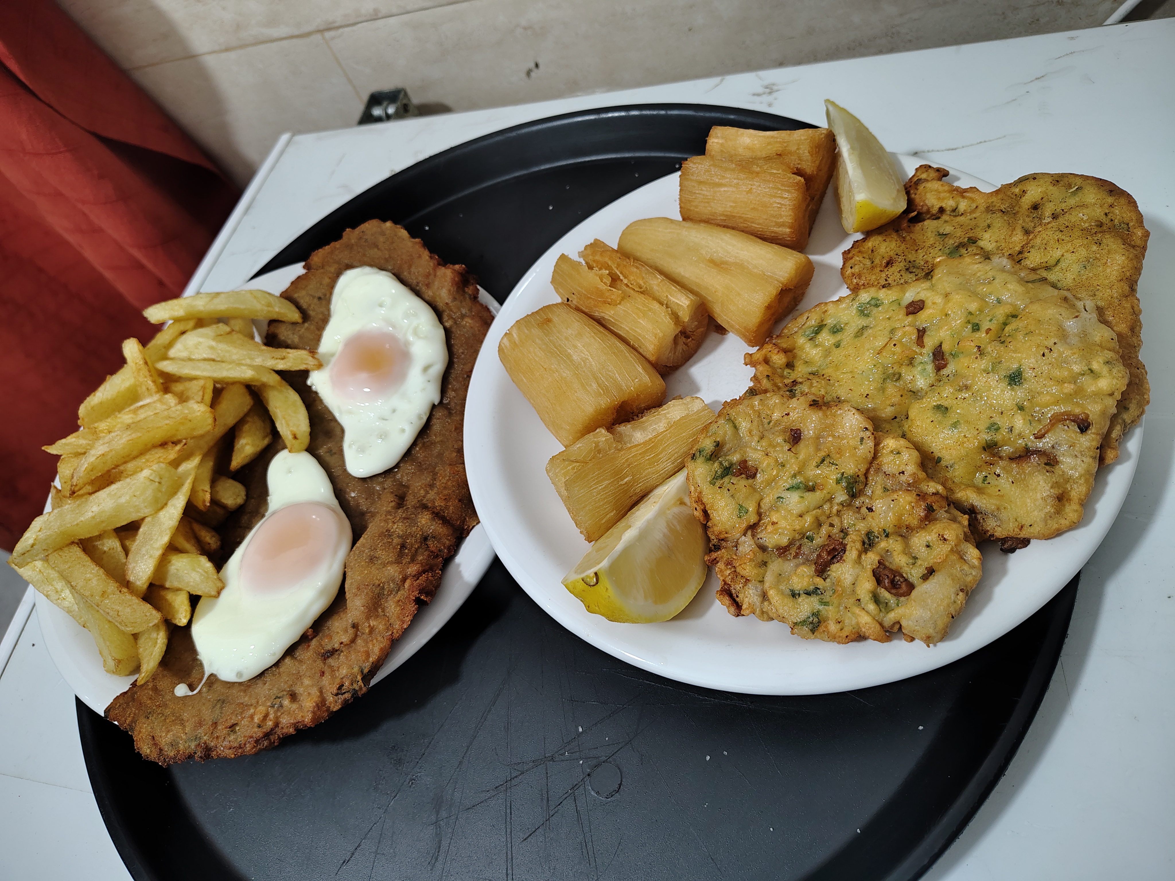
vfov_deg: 56.8
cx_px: 588
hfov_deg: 71.6
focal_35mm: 24
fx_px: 815
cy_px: 440
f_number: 1.8
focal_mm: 5.56
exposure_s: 1/100
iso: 337
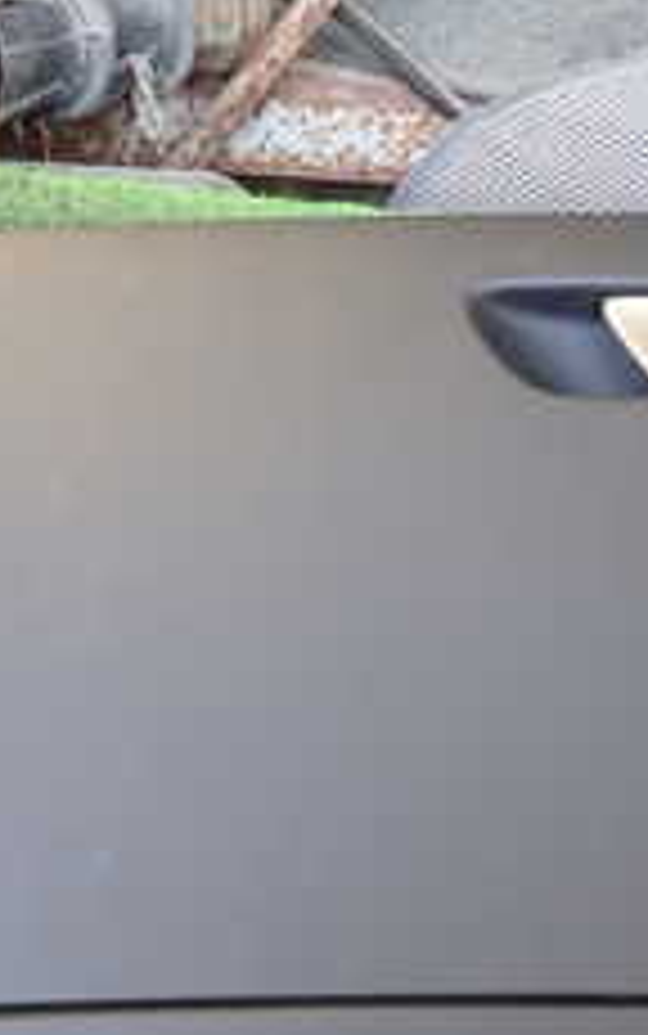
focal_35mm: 69
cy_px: 819
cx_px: 320
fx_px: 1947
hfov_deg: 18.9
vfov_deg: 29.1
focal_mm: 4.5
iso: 200
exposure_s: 1/60
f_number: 2
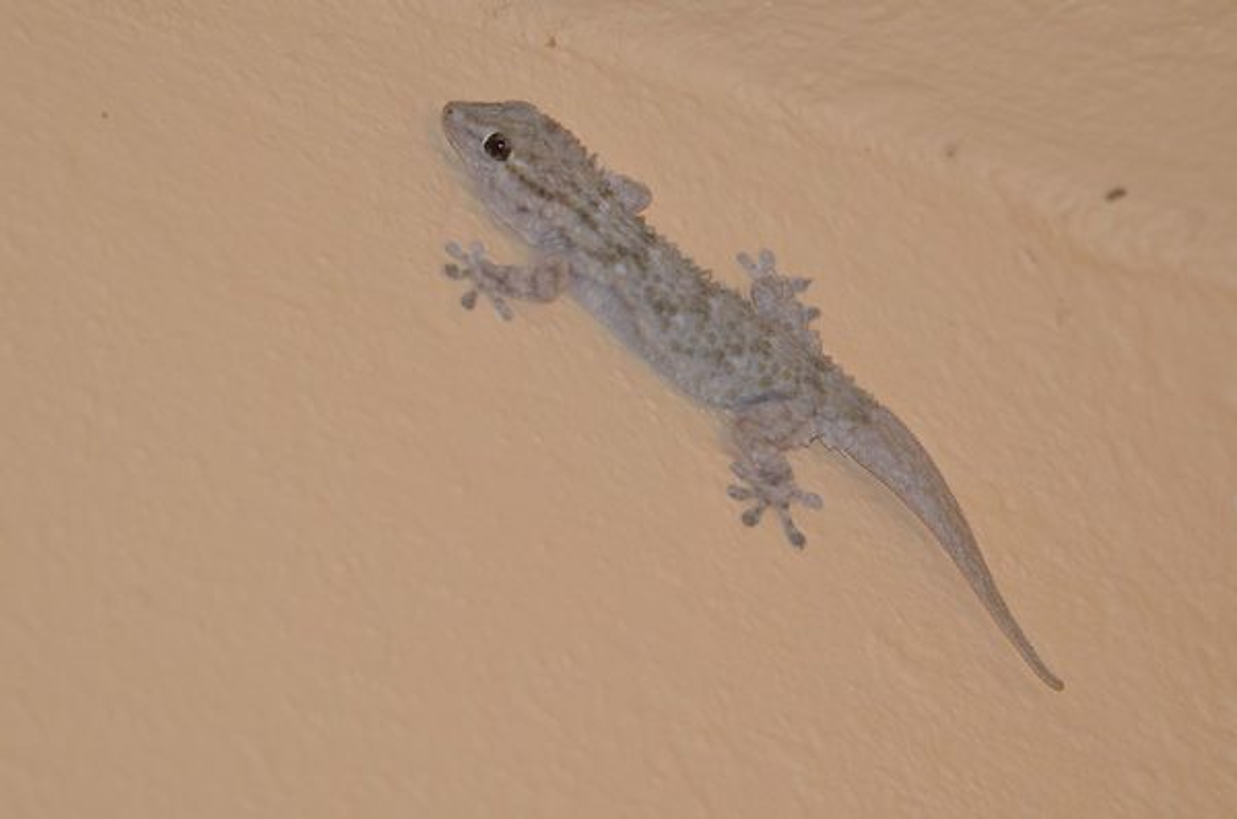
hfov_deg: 3.9
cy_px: 410
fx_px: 17997
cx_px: 618
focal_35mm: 525
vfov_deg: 2.6
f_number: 6
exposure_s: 1/60
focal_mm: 350
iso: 800
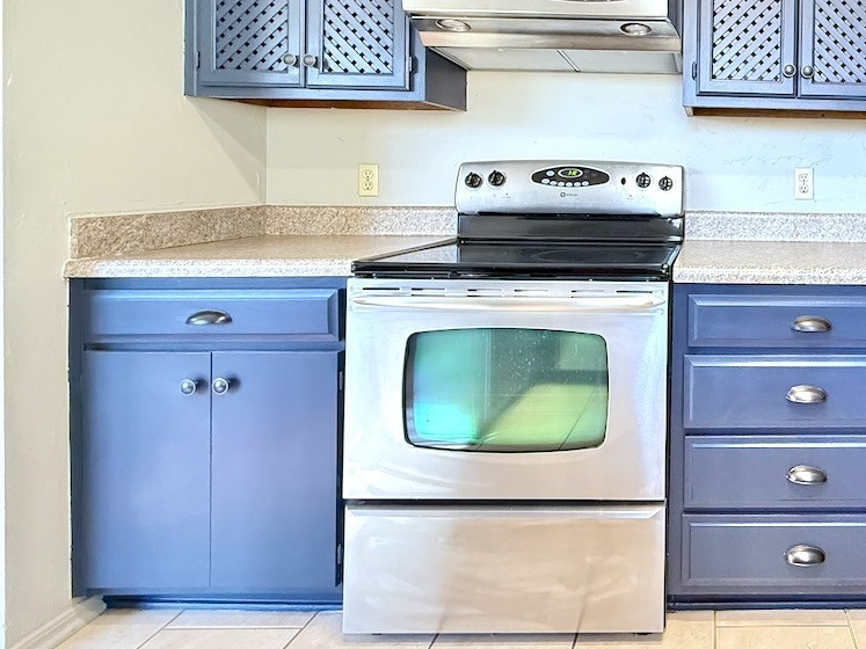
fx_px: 600
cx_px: 733
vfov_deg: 54.8
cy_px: 183
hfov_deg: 63.2
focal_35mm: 24
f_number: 2.2
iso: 640
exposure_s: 1/60
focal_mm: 2.22
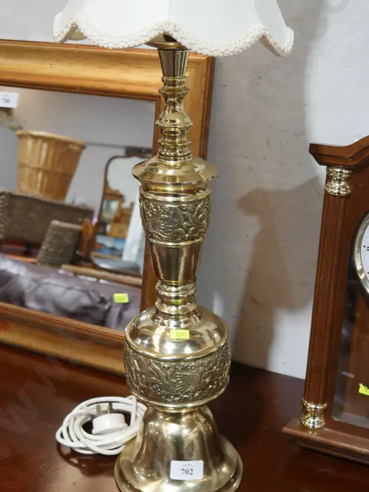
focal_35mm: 56
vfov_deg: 34.2
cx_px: 183
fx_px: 795
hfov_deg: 26.1
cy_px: 197
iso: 500
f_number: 4.4
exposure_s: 1/60
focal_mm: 20
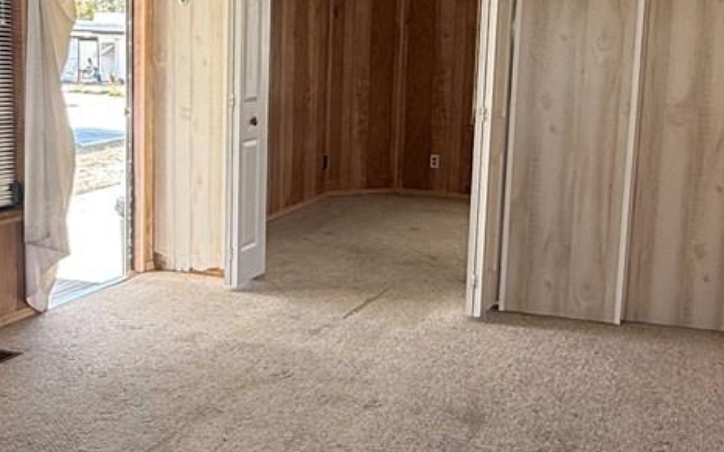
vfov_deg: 25.3
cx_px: 331
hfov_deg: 39.5
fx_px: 1006
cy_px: 205
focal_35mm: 51
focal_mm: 2.22
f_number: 2.2
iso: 80
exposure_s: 1/99
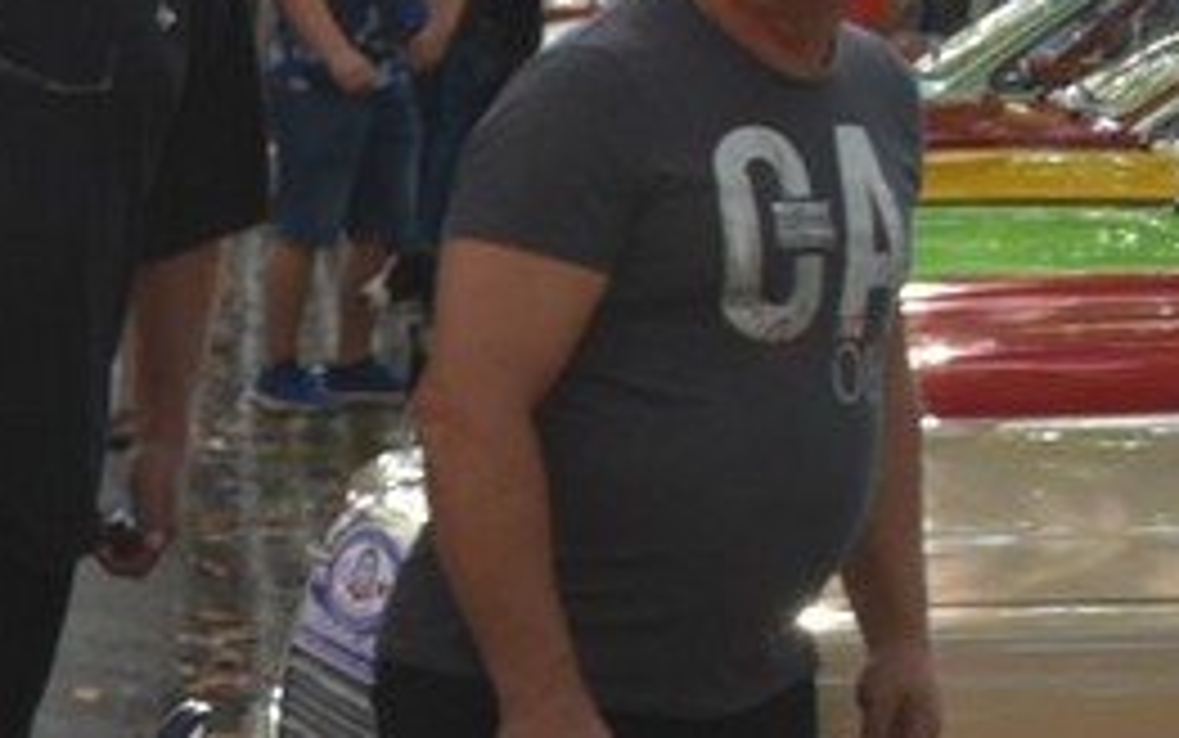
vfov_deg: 8.1
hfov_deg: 11.3
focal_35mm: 147
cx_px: -1818
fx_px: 4725
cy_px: 1850
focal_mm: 28
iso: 400
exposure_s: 1/160
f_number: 6.3
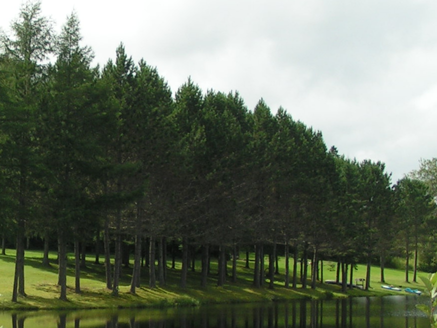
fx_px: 1124
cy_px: 202
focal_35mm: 89
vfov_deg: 16.6
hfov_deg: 21.4
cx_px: 20
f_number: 5.6
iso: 50
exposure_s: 1/400
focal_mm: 5.8
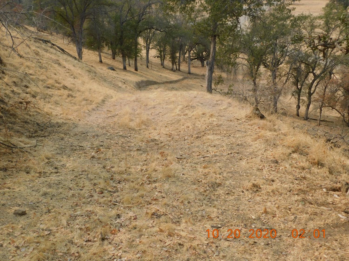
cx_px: 174
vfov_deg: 39.6
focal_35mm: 36
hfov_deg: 51.4
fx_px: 363
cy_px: 130
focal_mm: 6.3
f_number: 3.5
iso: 125
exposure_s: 1/800
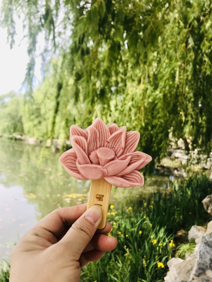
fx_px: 229
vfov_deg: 63.4
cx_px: 106
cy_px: 141
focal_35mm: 28
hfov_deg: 49.7
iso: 20
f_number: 1.8
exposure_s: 1/584
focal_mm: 3.99
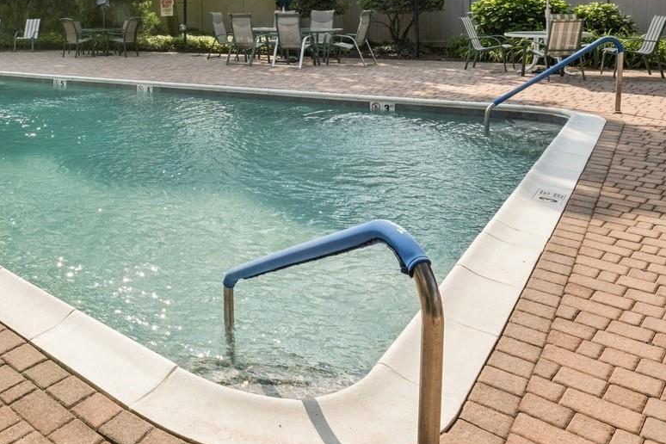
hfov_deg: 50.0
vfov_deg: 38.2
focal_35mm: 31
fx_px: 573
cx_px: 13
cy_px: 12
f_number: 14
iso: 640
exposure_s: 1/320
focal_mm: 15
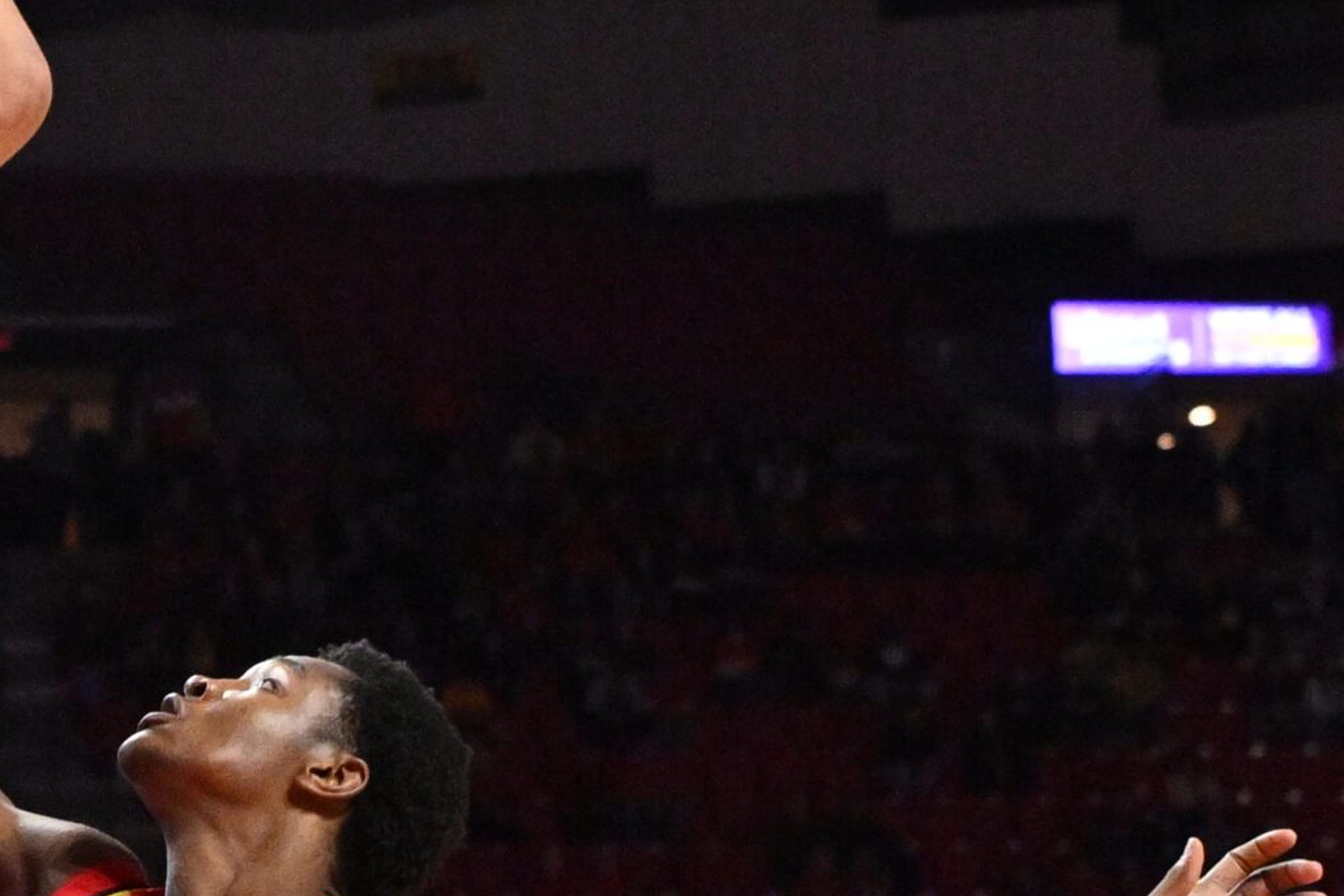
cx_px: -91
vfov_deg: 15.7
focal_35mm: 87
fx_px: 3248
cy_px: 520
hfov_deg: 22.2
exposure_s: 1/1600
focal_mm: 35
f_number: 2.8
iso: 4000
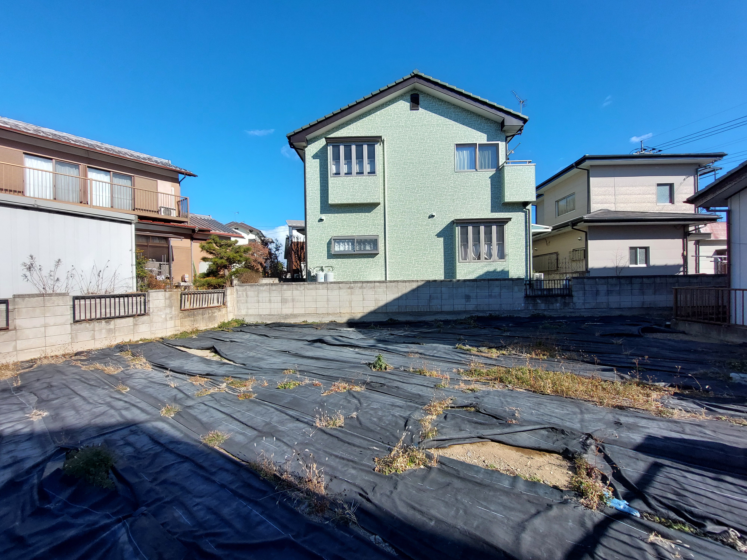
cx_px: 374
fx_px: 281
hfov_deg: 106.2
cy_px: 280
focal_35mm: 13
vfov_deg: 89.9
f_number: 2.2
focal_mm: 1.74
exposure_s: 1/1613
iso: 50
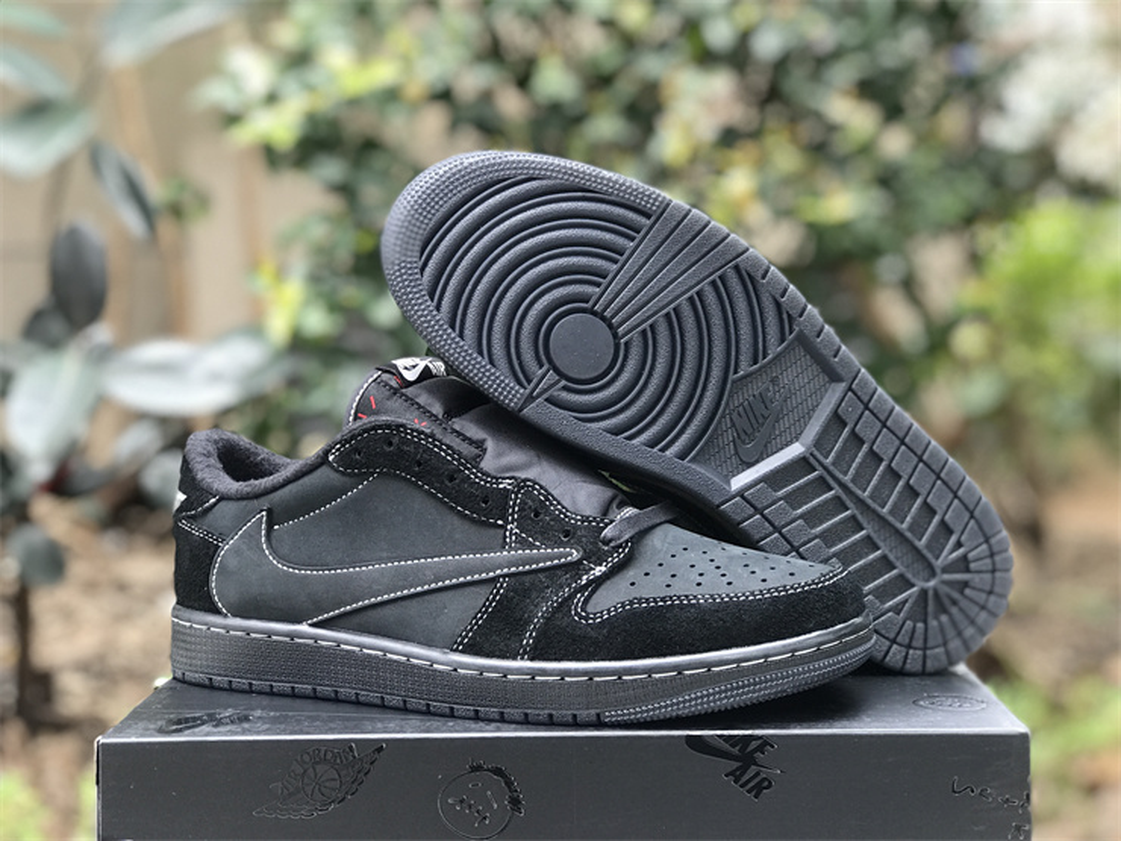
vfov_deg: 25.7
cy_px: 420
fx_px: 1846
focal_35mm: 57
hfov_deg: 33.8
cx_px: 560
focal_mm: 6.6
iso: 50
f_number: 2.8
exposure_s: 1/50
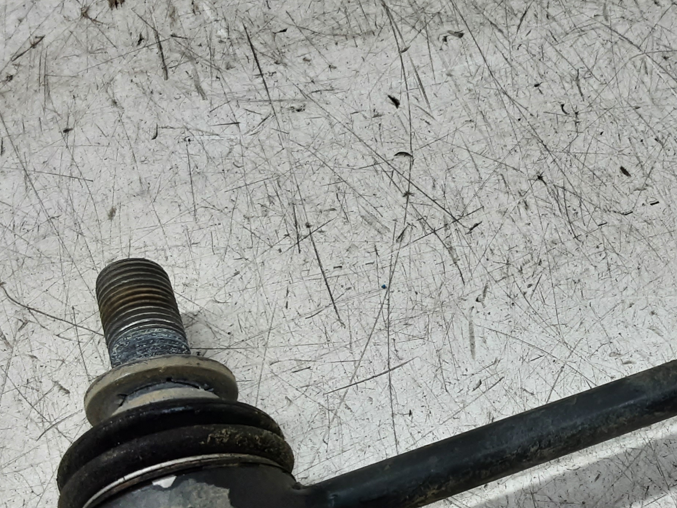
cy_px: 356
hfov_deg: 38.1
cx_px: 547
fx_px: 939
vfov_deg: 30.0
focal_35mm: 48
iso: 64
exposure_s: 1/50
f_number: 1.9
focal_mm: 2.91
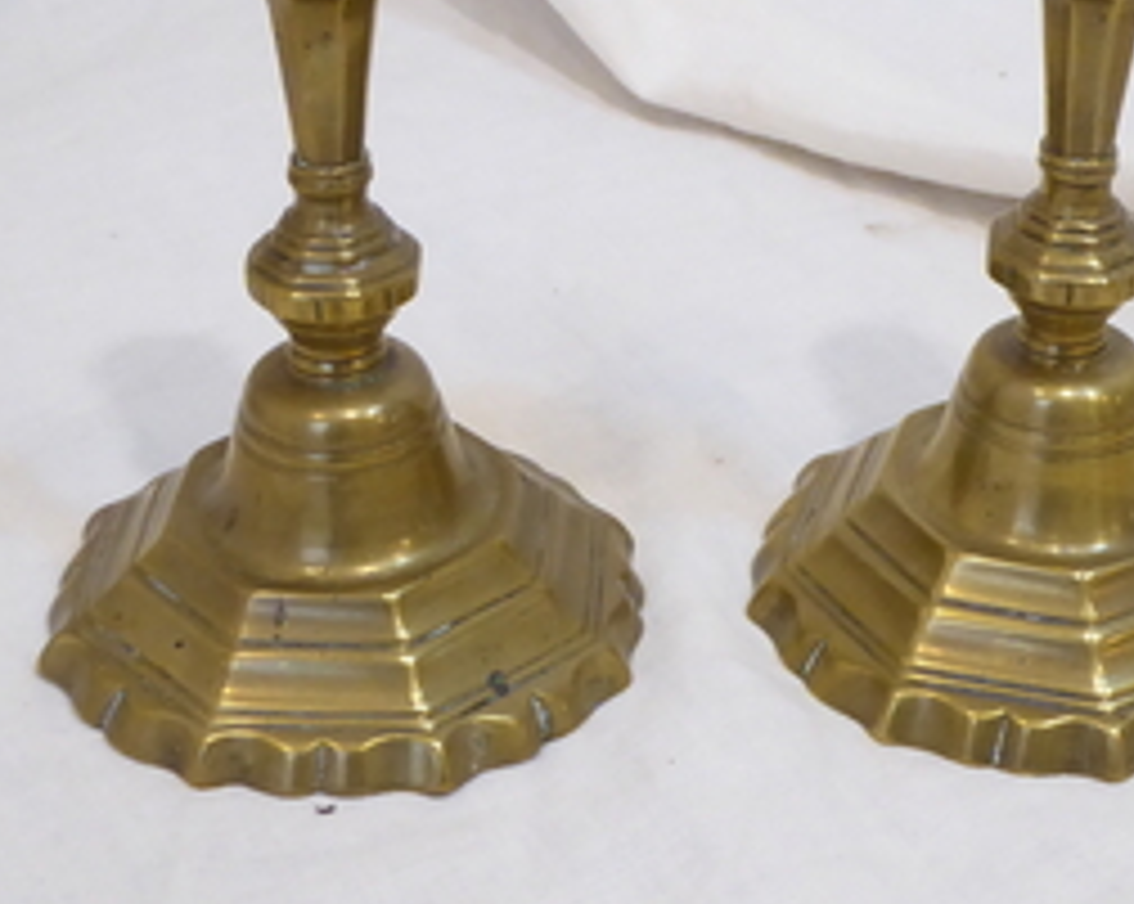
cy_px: 261
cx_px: 801
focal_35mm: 107
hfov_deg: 17.9
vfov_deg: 14.3
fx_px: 3587
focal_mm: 7.8
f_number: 3.9
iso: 400
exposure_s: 1/25
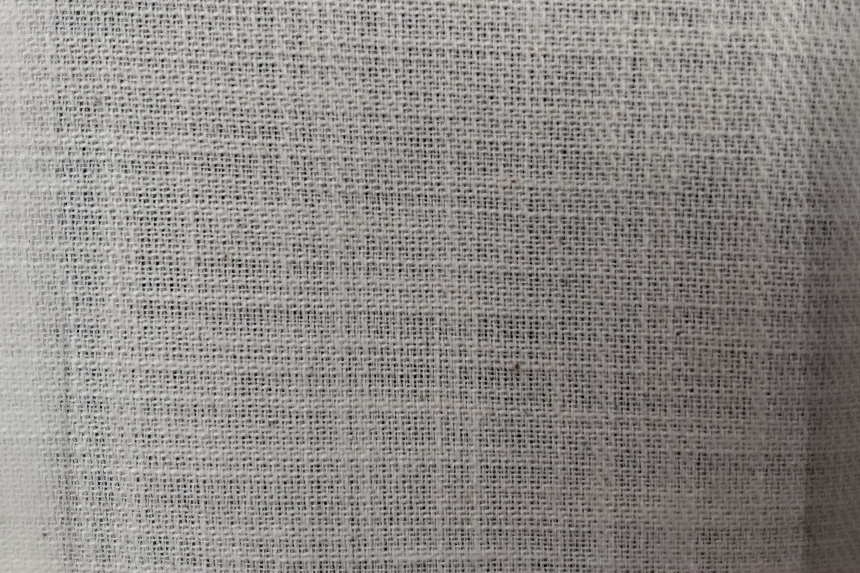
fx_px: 669
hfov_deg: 65.5
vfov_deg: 46.3
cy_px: 242
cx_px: 443
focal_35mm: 28
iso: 250
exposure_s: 1/100
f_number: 2
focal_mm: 2.78
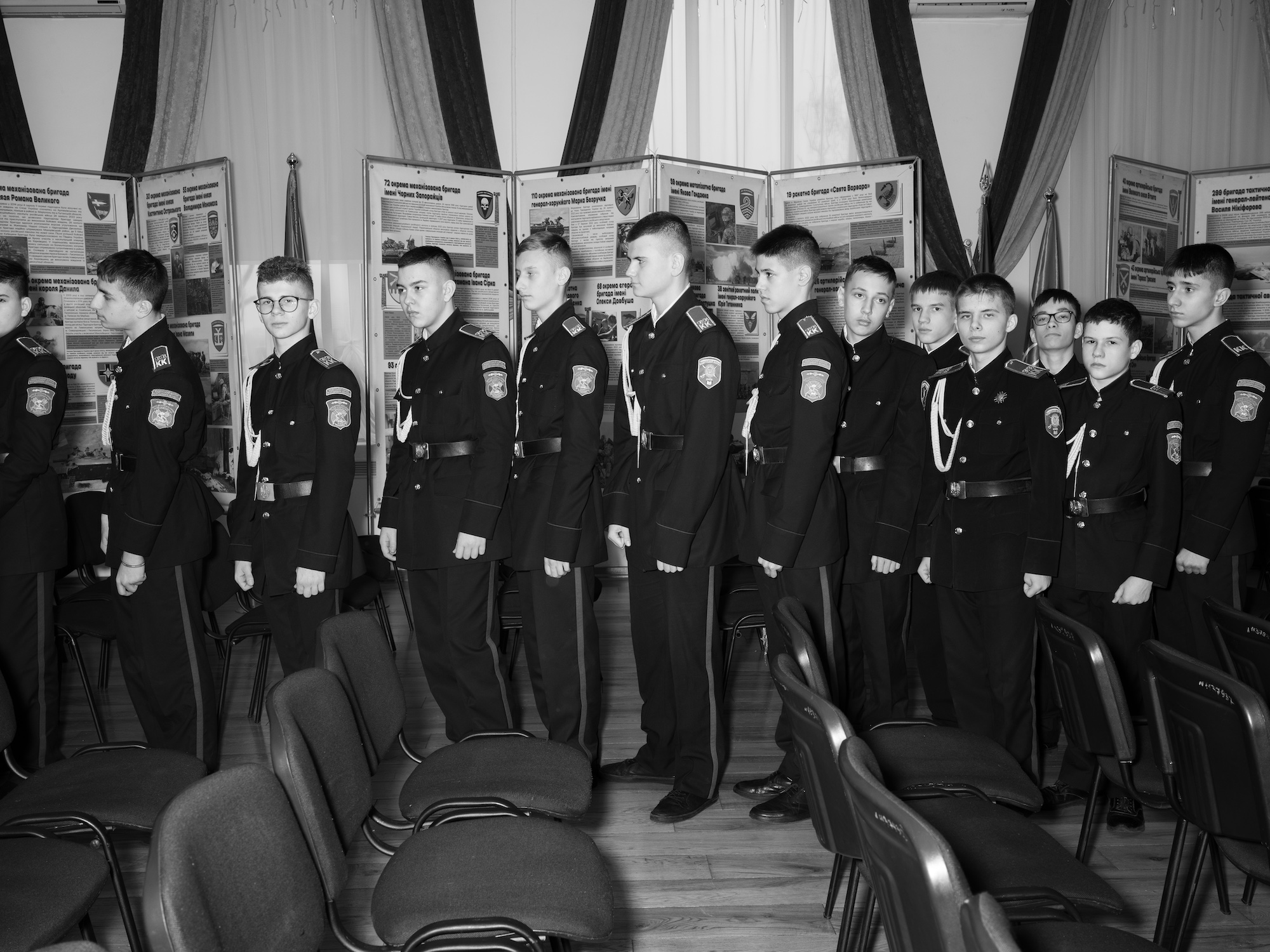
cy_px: 476
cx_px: 635
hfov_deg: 51.4
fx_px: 1321
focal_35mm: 36
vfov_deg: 39.7
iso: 500
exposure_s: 1/100
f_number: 10
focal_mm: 45
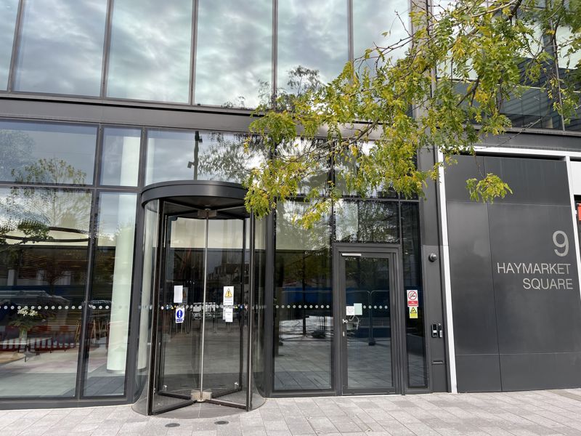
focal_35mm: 26
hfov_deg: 67.3
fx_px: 436
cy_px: 218
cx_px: 290
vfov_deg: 53.1
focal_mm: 5.1
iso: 50
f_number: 1.6
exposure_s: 1/646
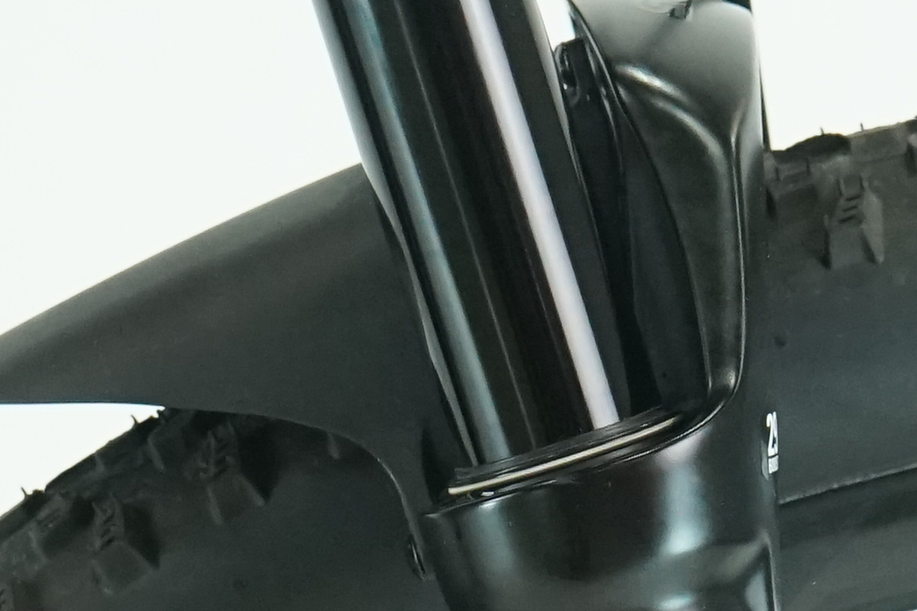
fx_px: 6775
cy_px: 908
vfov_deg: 5.1
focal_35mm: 266
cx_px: 663
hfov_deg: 7.7
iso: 2500
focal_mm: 50
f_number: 6.3
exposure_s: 1/200
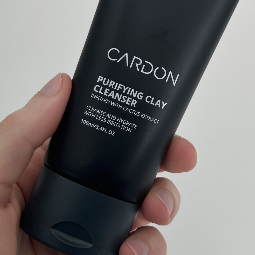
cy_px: 90
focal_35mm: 61
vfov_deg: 28.0
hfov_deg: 28.2
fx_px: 508
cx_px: 125
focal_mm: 5.7
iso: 40
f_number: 1.5
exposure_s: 1/164
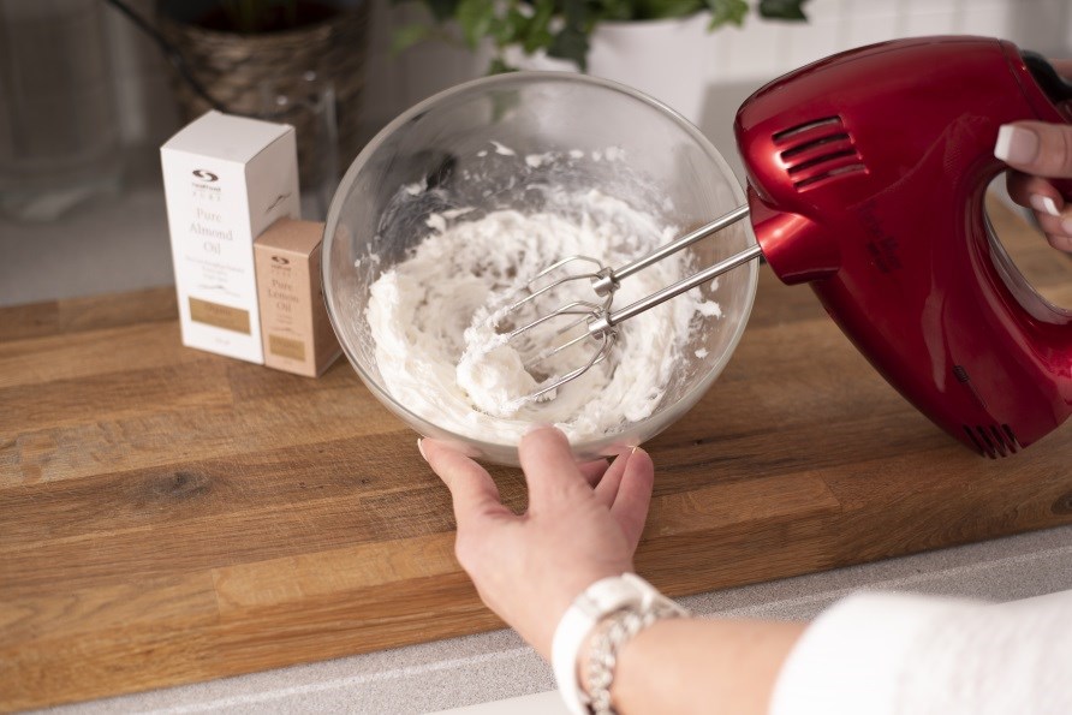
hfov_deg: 39.6
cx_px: 536
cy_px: 358
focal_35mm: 50
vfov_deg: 27.0
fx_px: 1489
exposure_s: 1/400
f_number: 2.8
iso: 200
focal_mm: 50
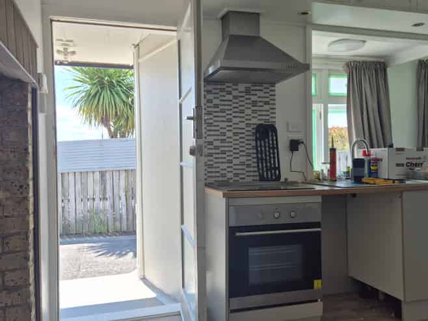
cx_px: 214
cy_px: 160
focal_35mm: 23
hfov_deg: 73.9
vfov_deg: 58.8
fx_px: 284
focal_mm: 5.4
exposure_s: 1/279
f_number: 1.8
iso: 25
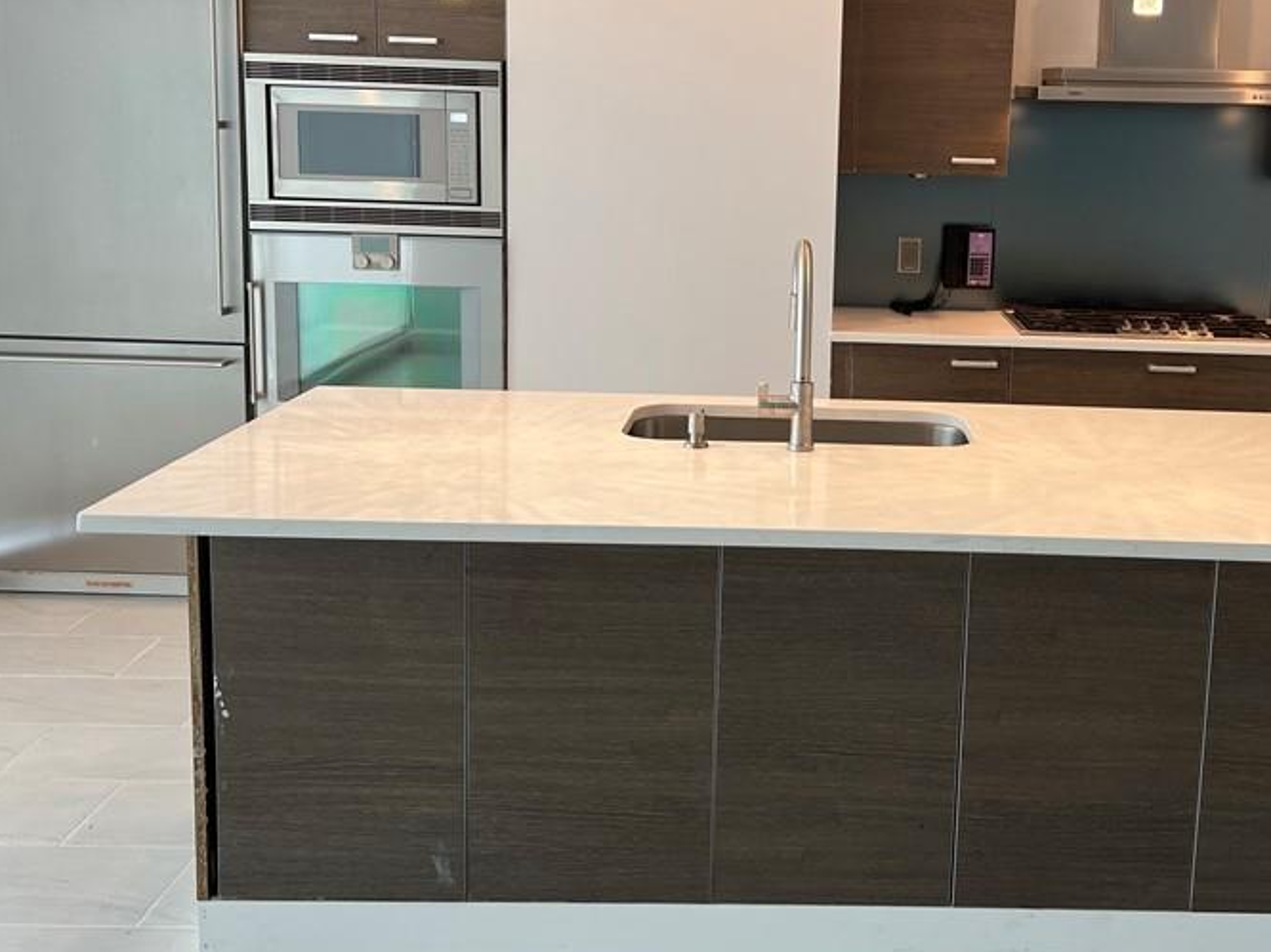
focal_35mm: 40
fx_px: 1468
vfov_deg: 35.6
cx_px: 847
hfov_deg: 46.1
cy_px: 328
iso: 100
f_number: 1.5
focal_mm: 5.7
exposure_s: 1/120
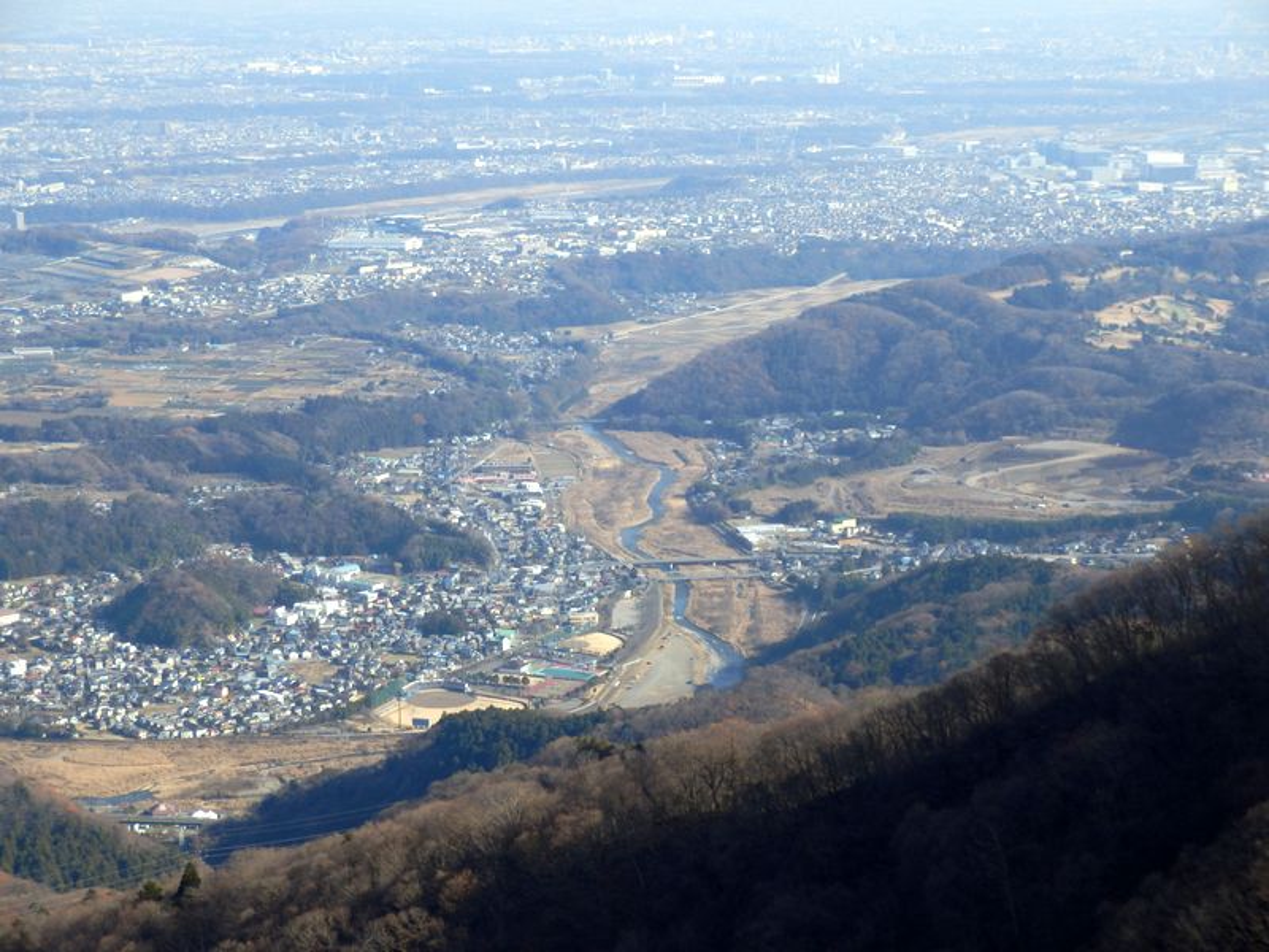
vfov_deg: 15.4
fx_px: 3519
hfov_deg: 20.4
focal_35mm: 96
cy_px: 476
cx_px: 634
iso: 80
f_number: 5.3
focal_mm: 17.1
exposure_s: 1/400
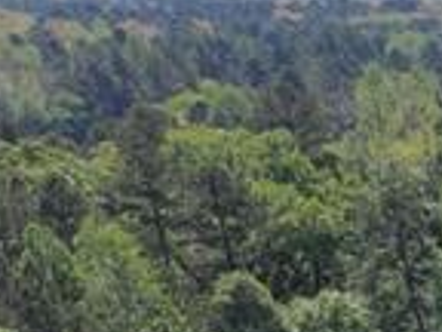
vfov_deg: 12.2
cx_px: 810
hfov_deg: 15.6
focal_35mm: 107
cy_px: 673
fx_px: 1366
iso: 290
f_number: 1.8
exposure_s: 1/3000
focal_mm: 8.67
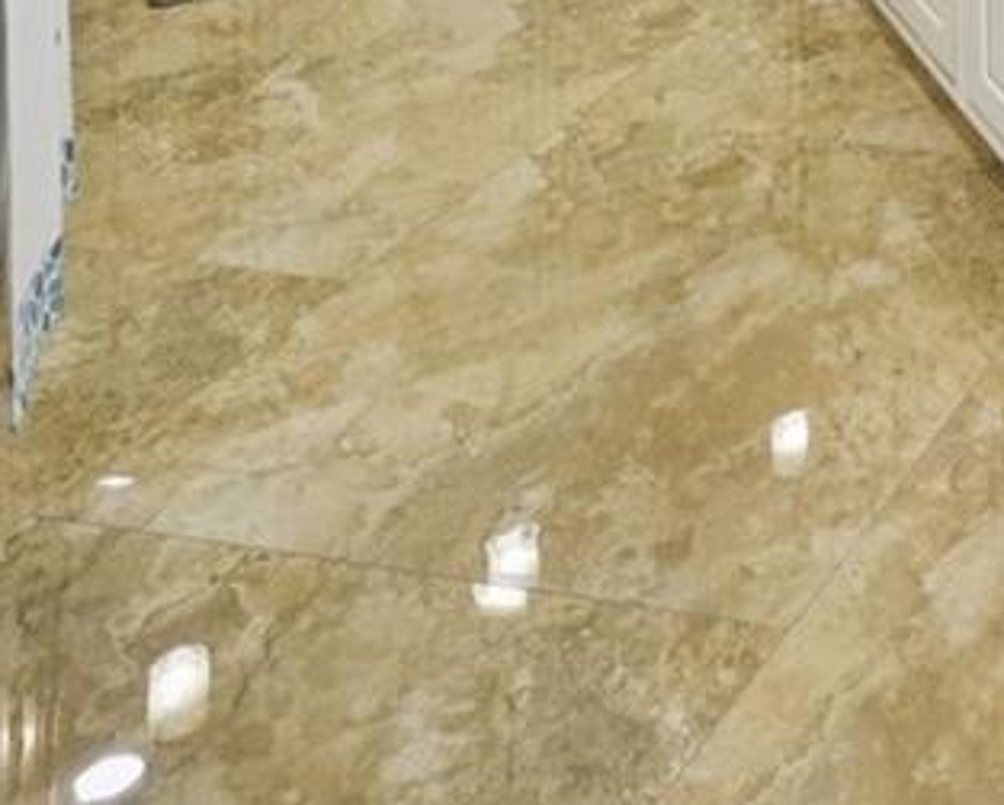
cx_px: 1527
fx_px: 1993
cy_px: -864
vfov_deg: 16.5
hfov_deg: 22.8
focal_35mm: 67
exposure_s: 1/50
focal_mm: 14
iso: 400
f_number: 8
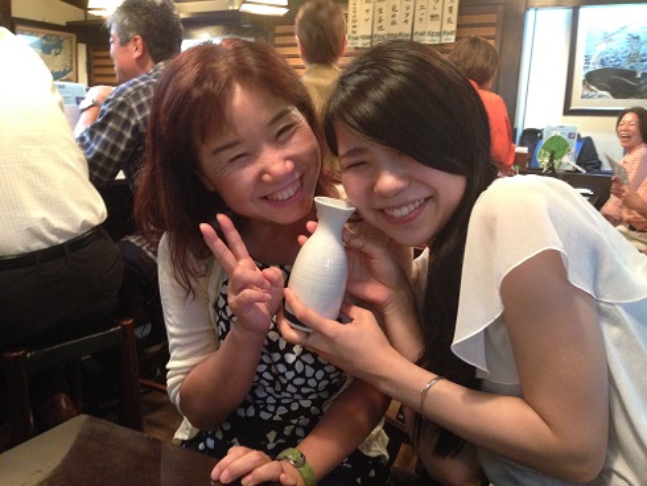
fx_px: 617
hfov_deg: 55.3
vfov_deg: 43.0
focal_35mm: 33
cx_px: 324
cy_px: 243
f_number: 2.4
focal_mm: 4.12
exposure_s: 1/17
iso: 400
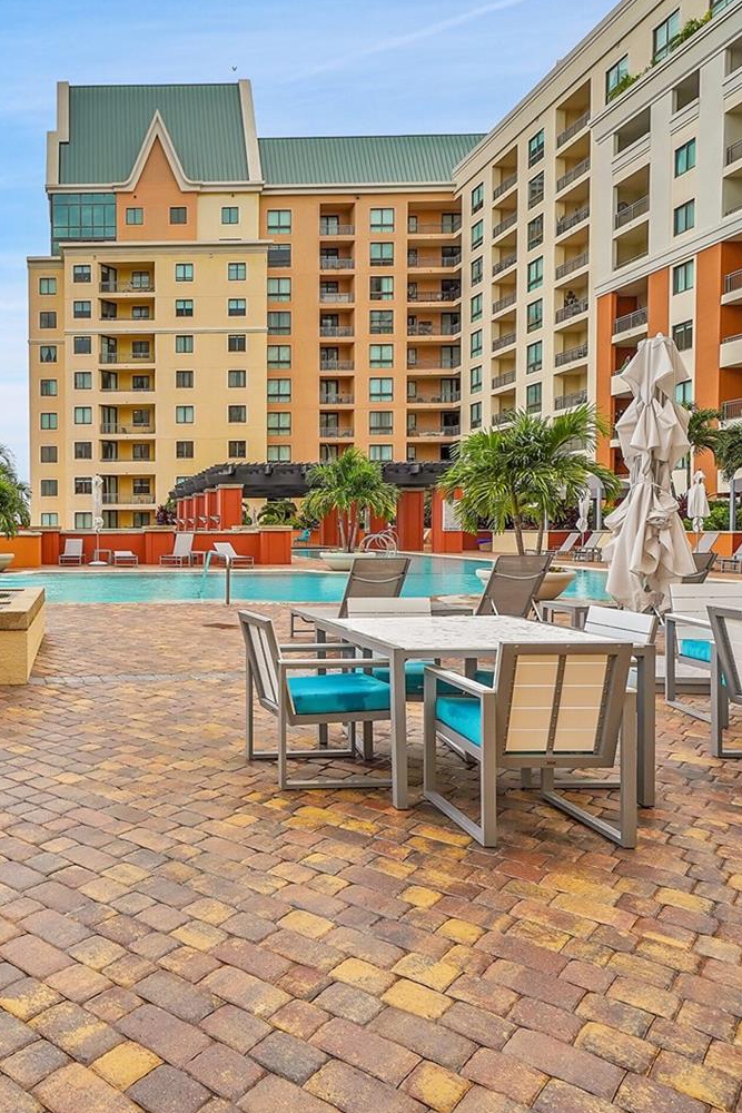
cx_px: 77
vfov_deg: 73.7
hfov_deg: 47.8
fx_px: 742
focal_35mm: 24
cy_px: 543
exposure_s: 1/320
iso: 400
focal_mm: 15
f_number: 8
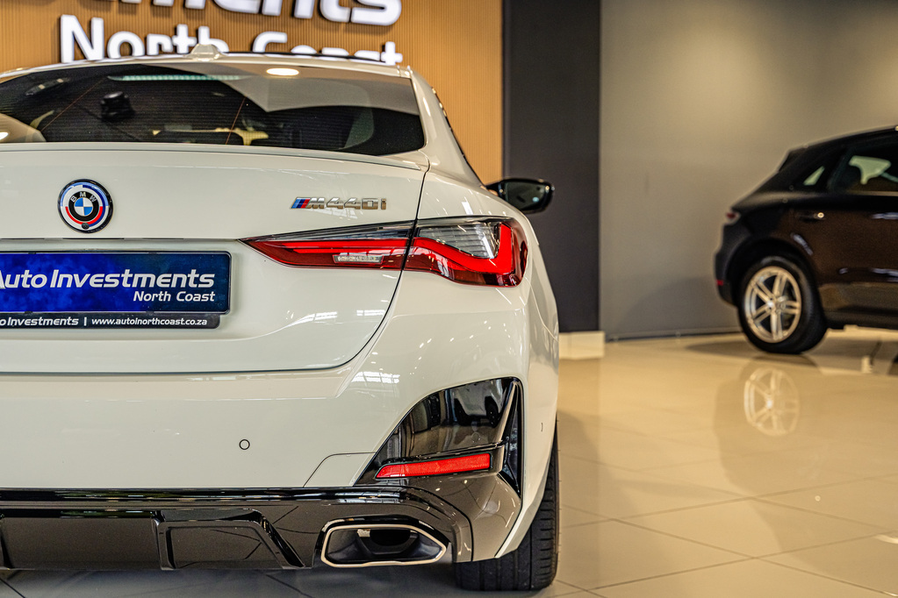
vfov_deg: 26.0
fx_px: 1297
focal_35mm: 52
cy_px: 299
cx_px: 449
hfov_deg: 38.2
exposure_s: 1/125
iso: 500
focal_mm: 52
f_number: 4.5
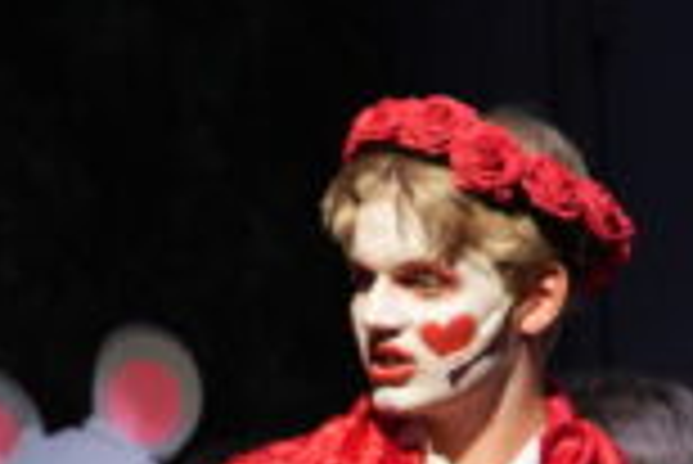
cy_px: 757
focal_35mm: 702
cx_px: -315
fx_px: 13526
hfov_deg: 2.9
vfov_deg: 2.0
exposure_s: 1/80
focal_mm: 200
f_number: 5.6
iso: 1600
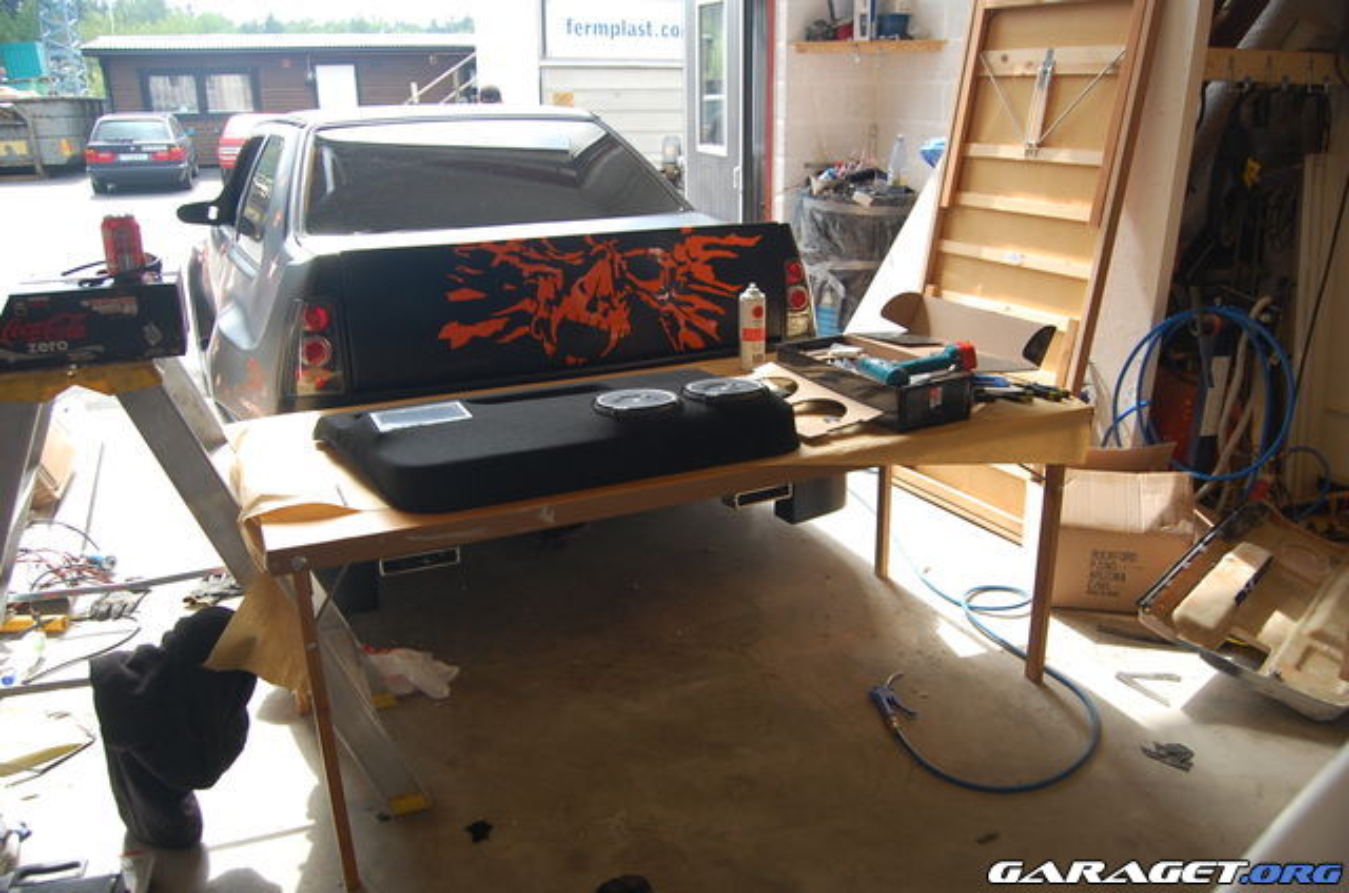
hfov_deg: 67.5
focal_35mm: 27
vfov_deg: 47.7
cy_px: 446
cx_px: 674
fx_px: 1010
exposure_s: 1/100
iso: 400
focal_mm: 18
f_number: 5
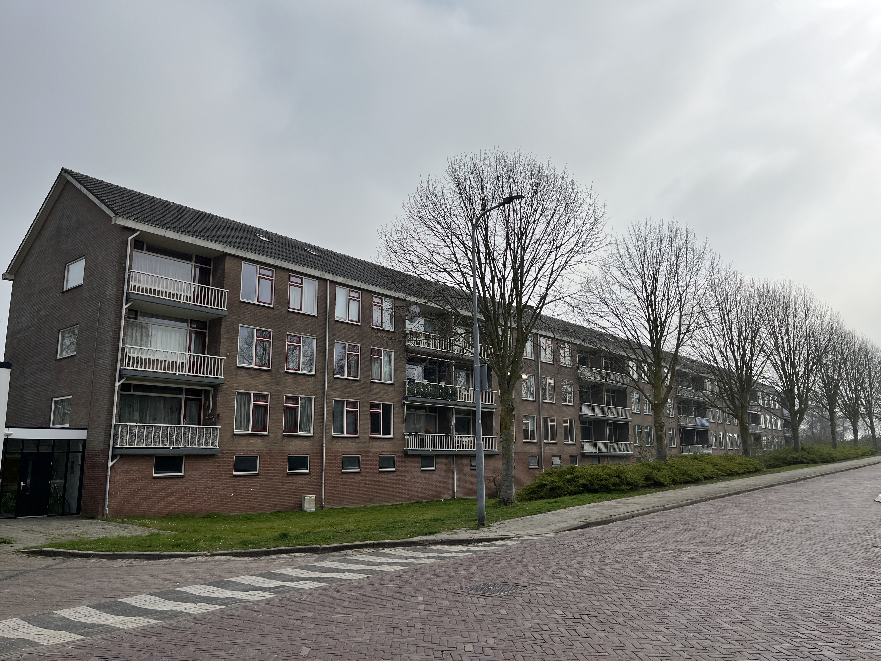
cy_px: 330
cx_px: 440
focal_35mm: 26
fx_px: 662
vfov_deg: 53.1
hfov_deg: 67.3
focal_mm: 5.1
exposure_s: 1/9091
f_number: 1.6
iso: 50
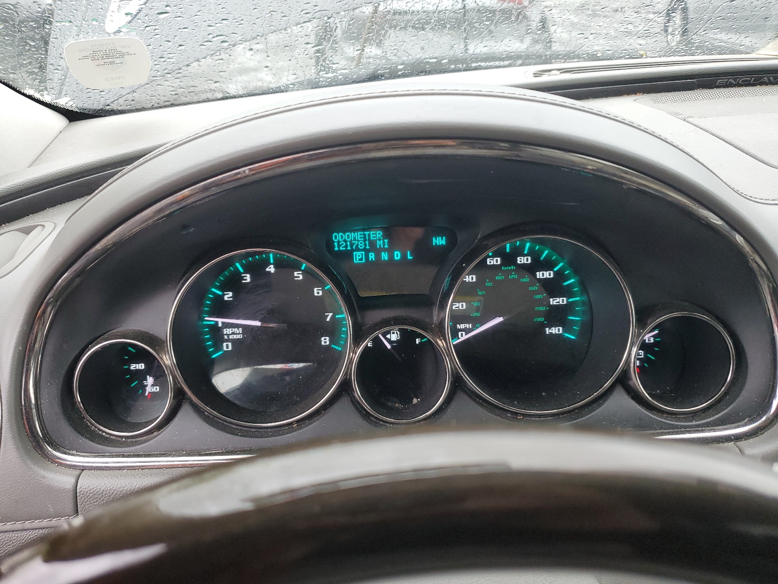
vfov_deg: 53.1
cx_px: 389
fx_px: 584
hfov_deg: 67.3
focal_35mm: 26
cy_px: 292
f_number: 1.5
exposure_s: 1/120
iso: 94
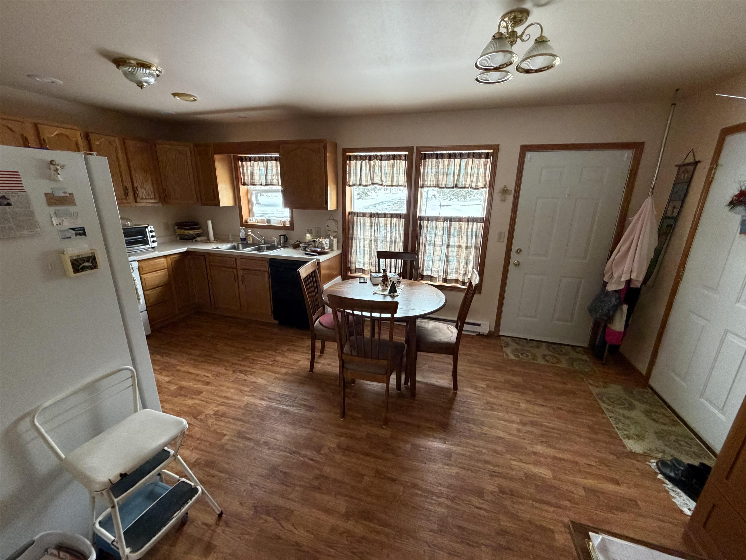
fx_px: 302
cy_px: 280
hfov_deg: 102.1
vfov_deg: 85.7
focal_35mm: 14
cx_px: 373
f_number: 2.2
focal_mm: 2.22
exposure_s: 1/60
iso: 500
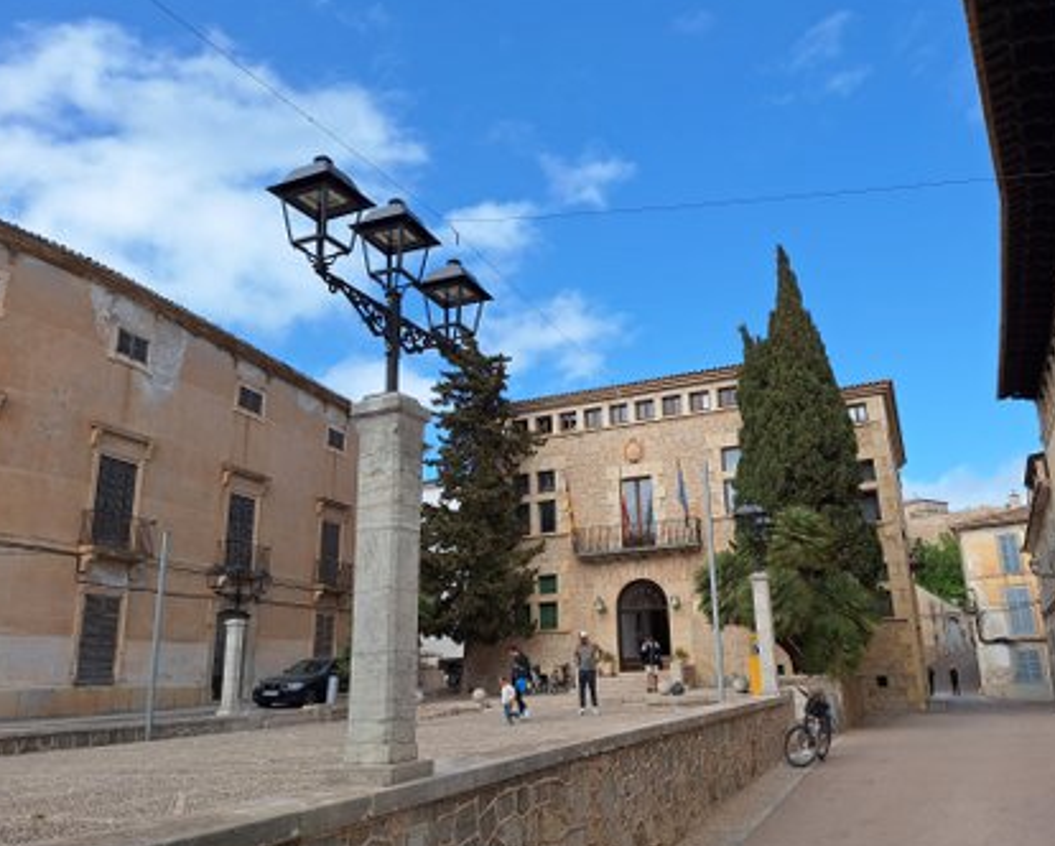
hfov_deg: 65.8
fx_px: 813
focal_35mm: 26
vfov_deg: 55.0
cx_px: 581
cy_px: 441
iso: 40
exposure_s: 1/2551
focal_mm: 5.54
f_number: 1.8
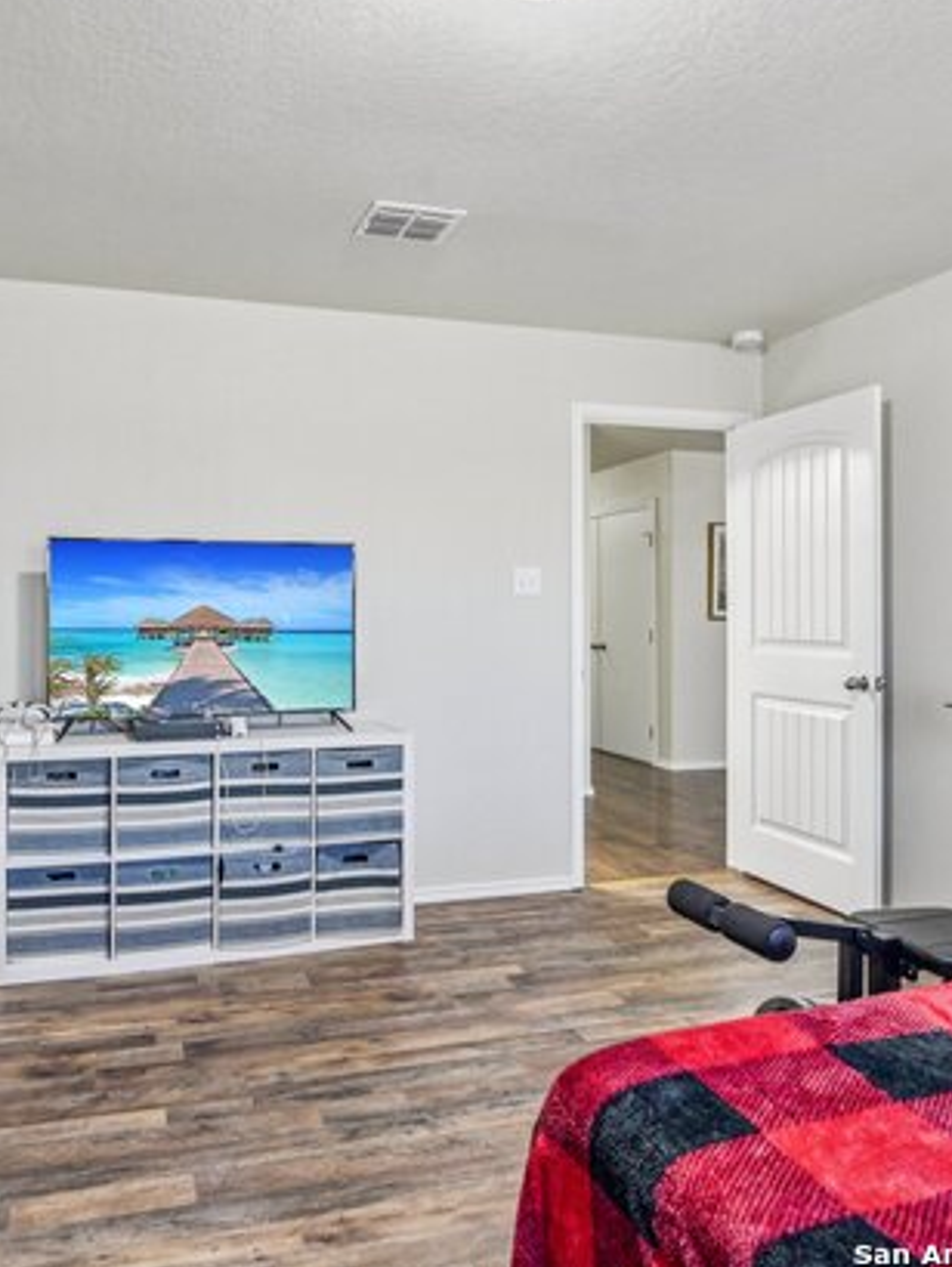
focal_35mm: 24
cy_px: 613
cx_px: 368
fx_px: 879
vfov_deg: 71.5
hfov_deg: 56.3
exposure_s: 1/15
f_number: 8
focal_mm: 16
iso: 2500
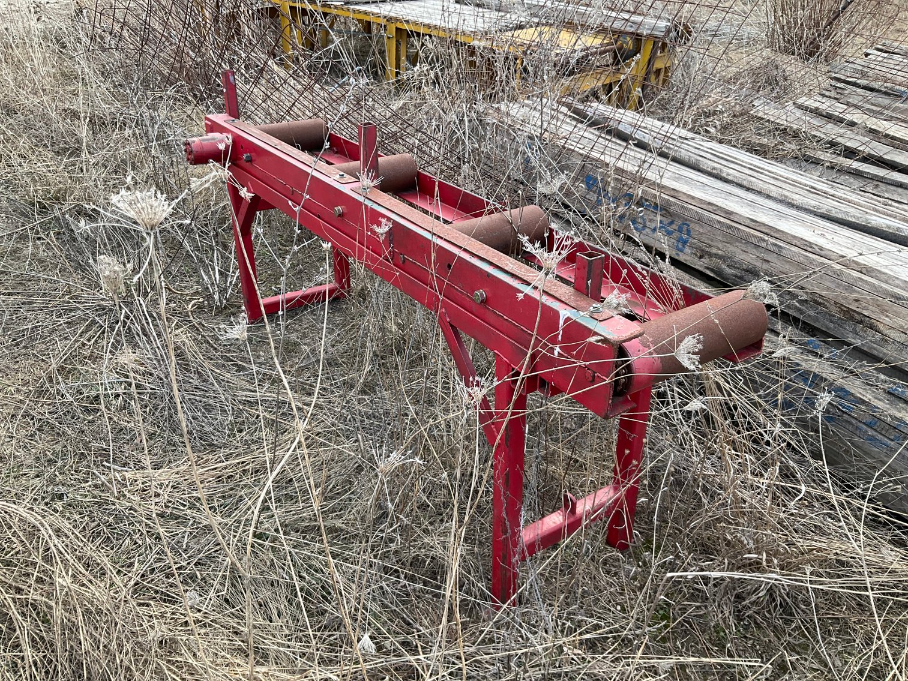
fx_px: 761
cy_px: 340
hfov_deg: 61.7
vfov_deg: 48.2
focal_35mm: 29
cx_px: 454
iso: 25
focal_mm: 3
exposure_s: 1/316
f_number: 1.8
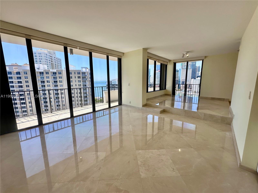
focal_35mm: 14
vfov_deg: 85.7
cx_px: 129
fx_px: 104
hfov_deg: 102.1
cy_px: 96
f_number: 2.2
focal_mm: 2.22
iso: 40
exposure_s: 1/235
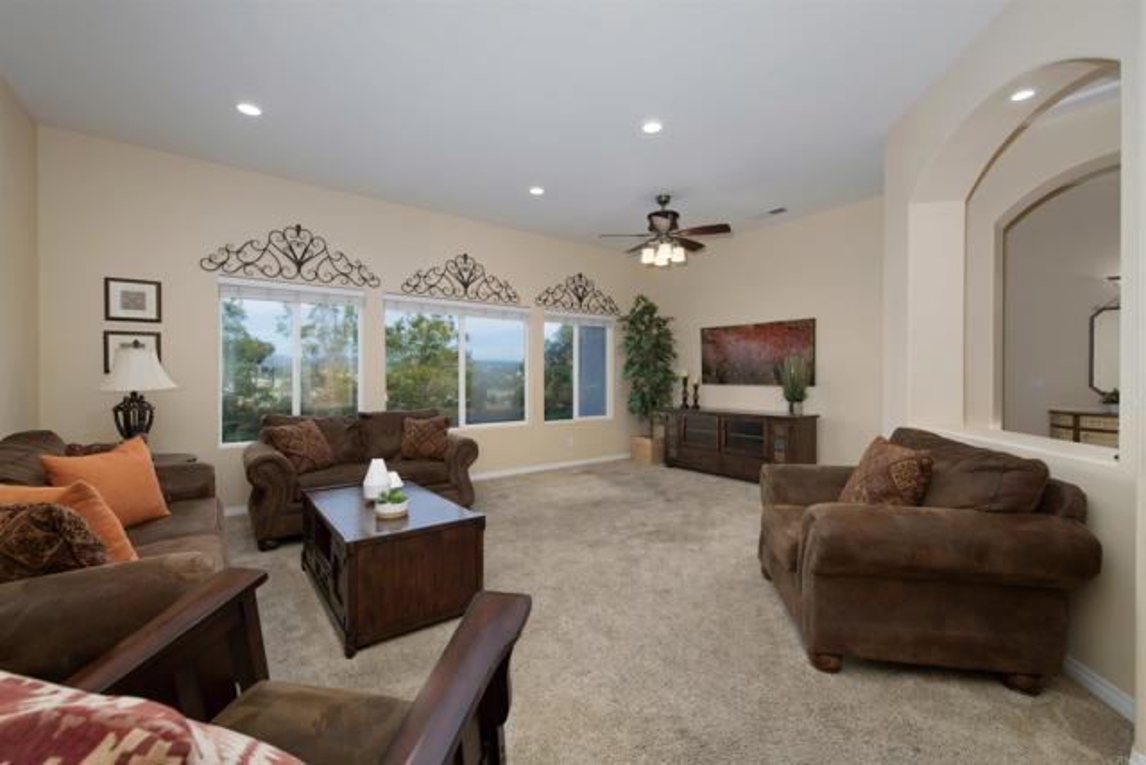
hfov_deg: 100.4
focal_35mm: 15
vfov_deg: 77.4
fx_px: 478
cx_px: 573
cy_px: 382
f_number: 8
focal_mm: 15
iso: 320
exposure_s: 1/200
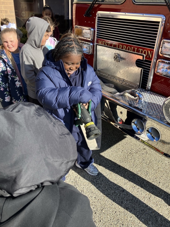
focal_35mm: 28
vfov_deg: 63.4
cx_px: 85
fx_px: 183
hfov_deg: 49.7
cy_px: 114
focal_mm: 3.99
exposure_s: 1/796
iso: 32
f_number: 1.8
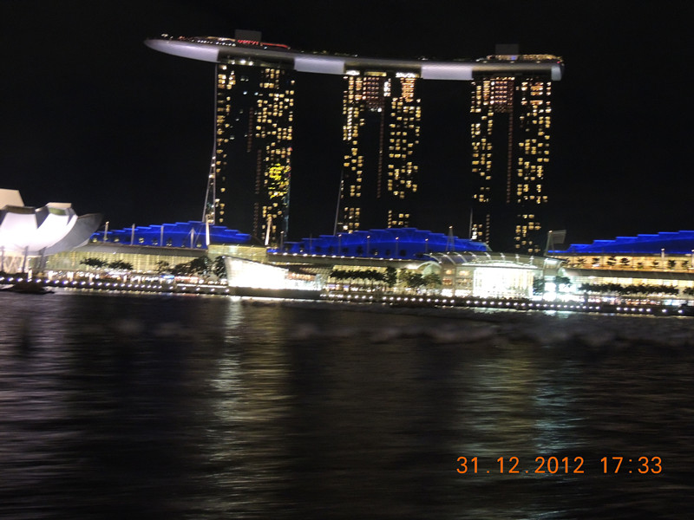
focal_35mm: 43
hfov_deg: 43.9
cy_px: 260
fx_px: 862
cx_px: 347
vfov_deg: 33.6
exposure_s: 1/3
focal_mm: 7.6
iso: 800
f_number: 3.4
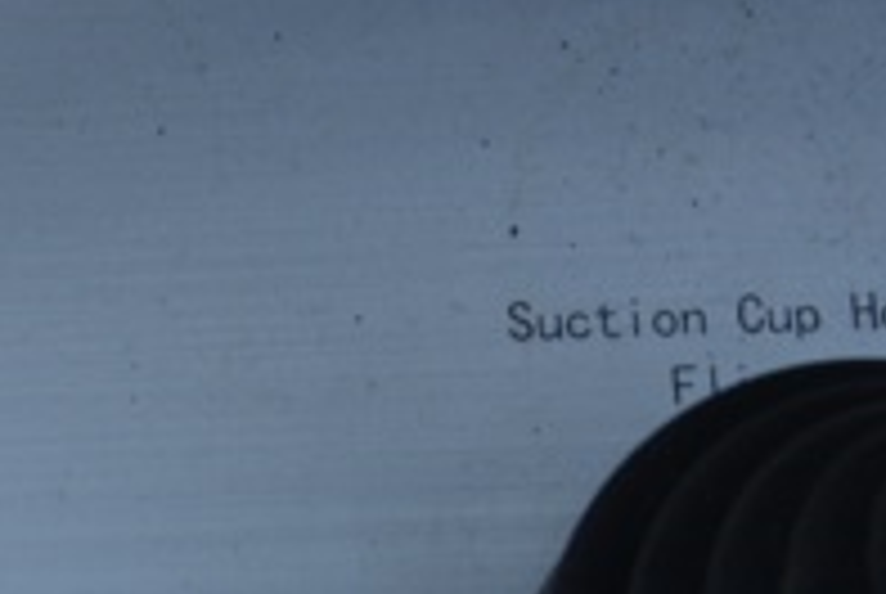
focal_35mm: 160
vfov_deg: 8.5
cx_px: -139
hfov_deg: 12.6
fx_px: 3932
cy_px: 770
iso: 200
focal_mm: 21
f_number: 11
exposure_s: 1/100
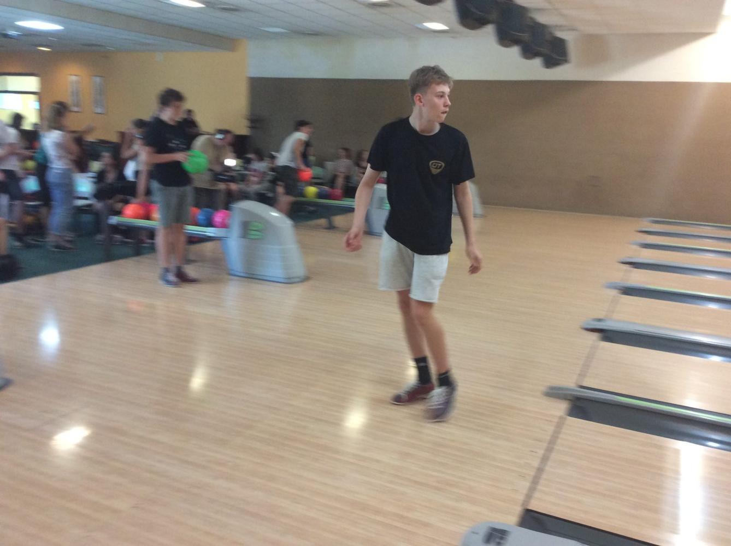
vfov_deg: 44.0
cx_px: 366
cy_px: 273
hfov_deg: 56.9
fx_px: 675
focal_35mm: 32
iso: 125
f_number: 2.4
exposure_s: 1/25
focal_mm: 3.3
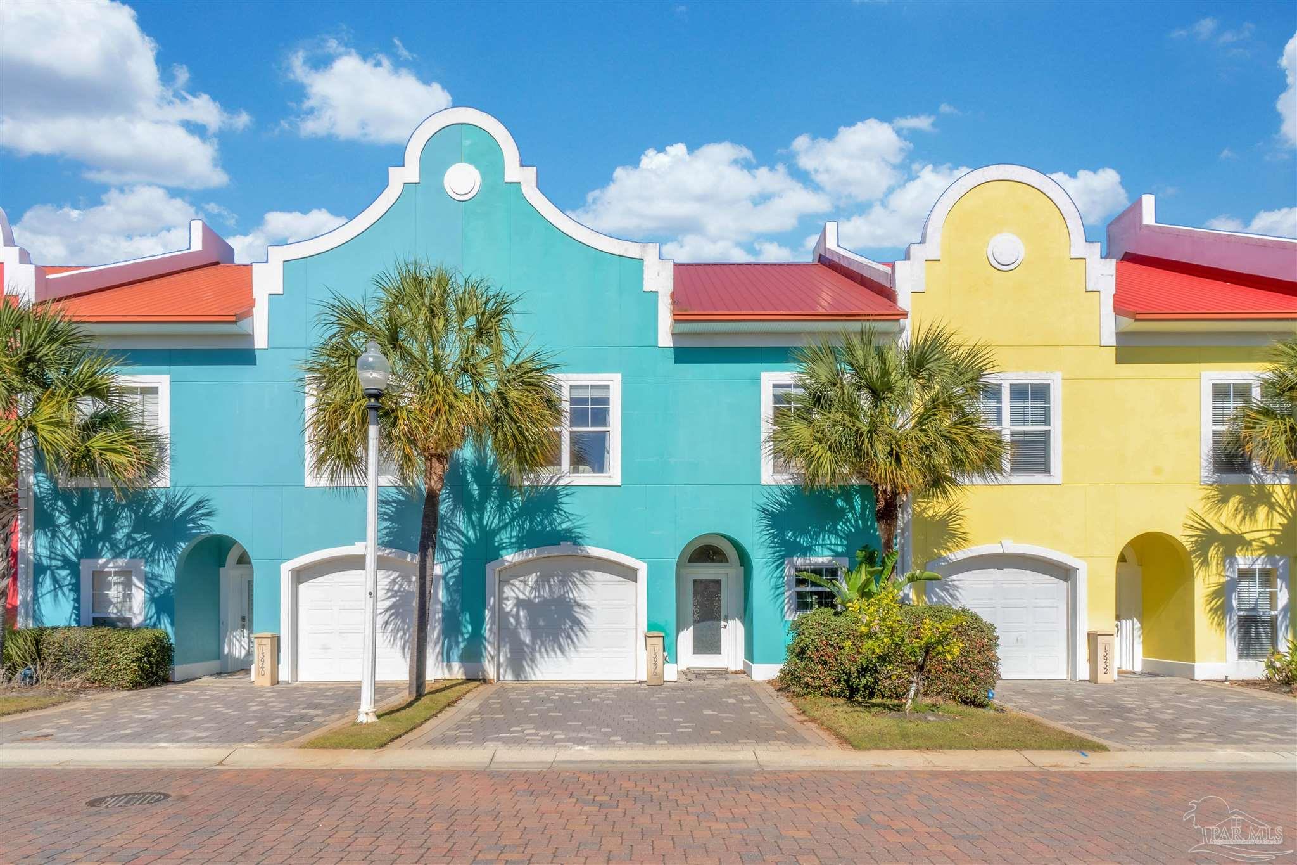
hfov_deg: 77.3
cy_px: 432
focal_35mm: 22
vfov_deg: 56.1
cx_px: 648
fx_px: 811
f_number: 22
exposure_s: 1/125
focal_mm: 15
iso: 100
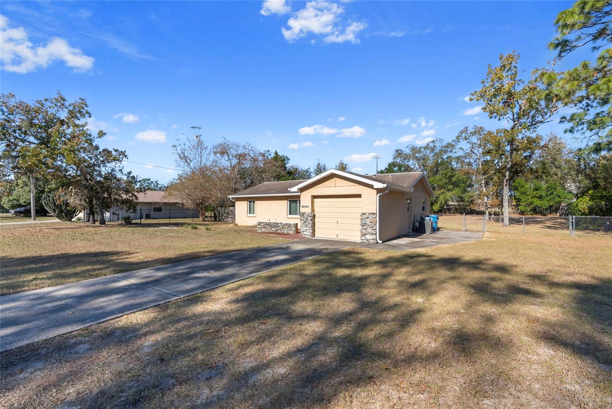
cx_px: 306
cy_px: 204
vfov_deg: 73.8
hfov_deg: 96.7
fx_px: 272
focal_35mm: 16
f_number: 8
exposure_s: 1/20
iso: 100
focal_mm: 16
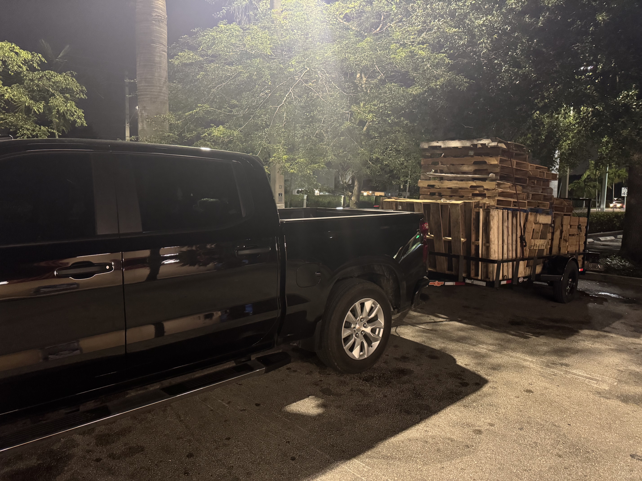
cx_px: 321
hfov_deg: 71.6
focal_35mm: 24
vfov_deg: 56.8
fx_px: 445
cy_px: 240
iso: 1000
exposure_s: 1/30
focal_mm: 6.76
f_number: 1.78
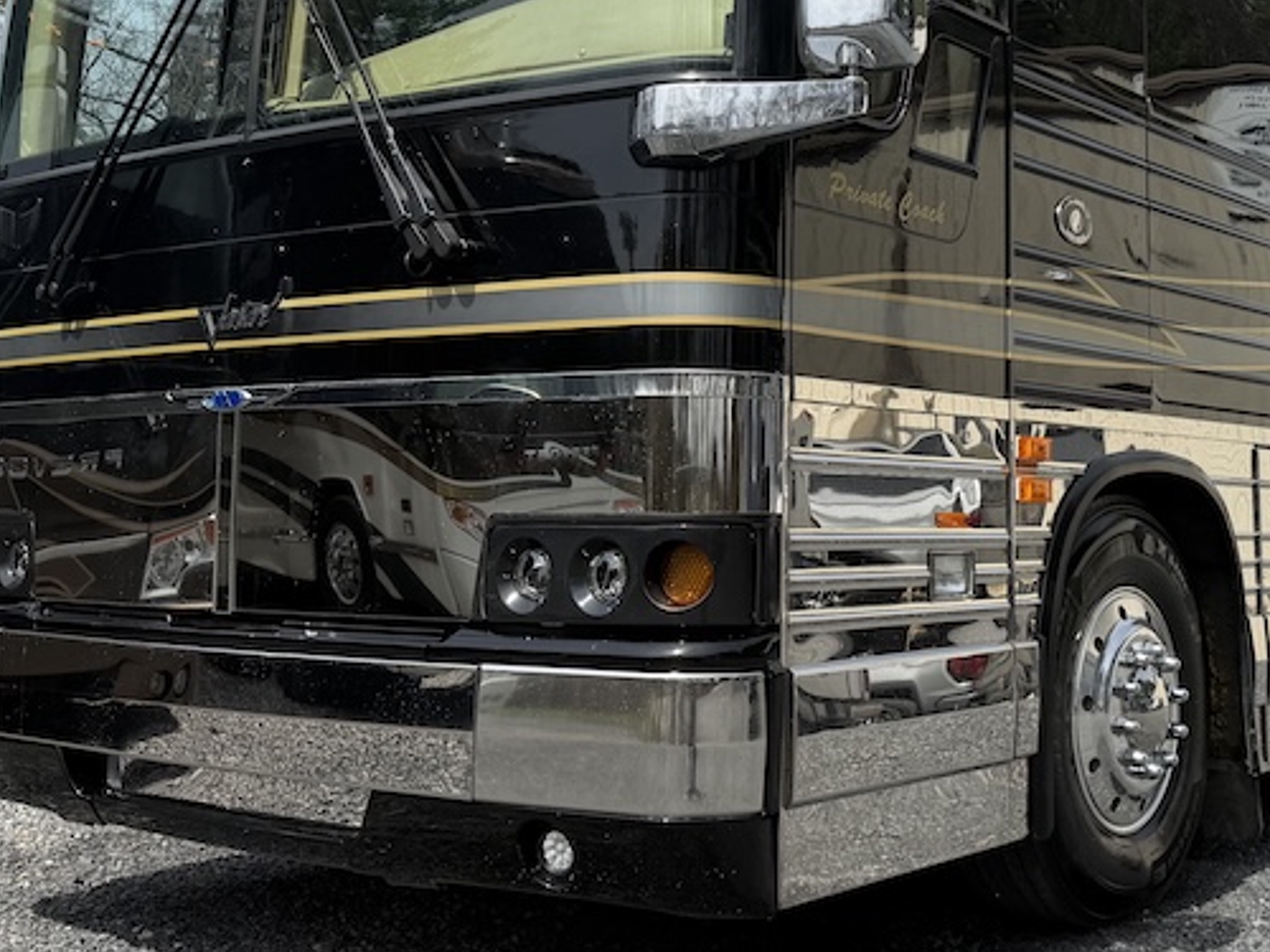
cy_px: 246
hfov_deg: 39.0
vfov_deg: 29.8
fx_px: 1761
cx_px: 892
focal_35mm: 48
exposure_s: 1/3953
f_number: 1.78
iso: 80
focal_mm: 6.76
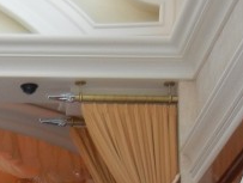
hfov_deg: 12.2
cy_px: 280
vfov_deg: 9.6
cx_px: -160
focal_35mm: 151
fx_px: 1062
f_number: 3.5
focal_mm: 5.4
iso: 160
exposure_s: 1/79.1
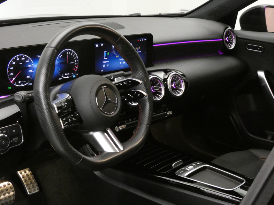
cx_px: 136
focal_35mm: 56
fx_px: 443
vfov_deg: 26.1
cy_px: 103
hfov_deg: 34.4
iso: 1600
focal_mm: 9.9
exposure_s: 1/13
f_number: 4
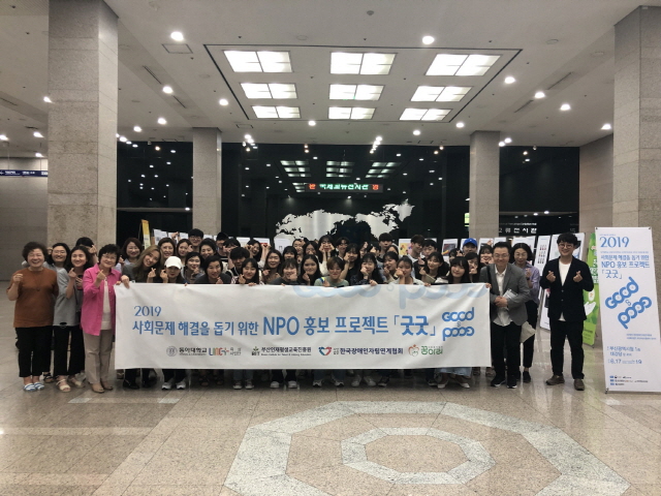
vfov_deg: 49.7
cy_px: 248
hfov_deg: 63.4
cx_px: 330
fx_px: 535
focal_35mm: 28
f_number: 1.8
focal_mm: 4
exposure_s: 1/17
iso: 40
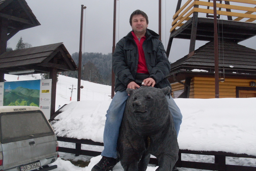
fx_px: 292
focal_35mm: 41
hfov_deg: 47.4
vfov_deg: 32.6
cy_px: 86
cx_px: 132
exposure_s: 1/180
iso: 80
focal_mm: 6.3
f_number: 2.8
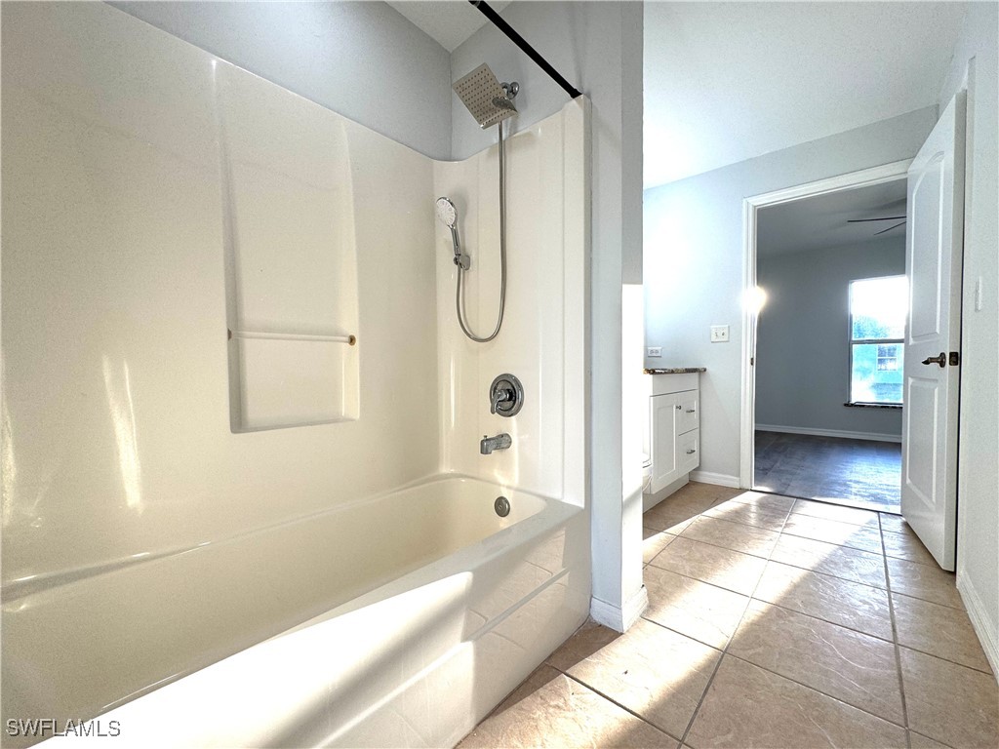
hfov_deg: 102.1
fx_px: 404
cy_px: 374
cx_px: 500
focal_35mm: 14
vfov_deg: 85.7
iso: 64
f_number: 2.2
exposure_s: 1/120
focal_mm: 2.22
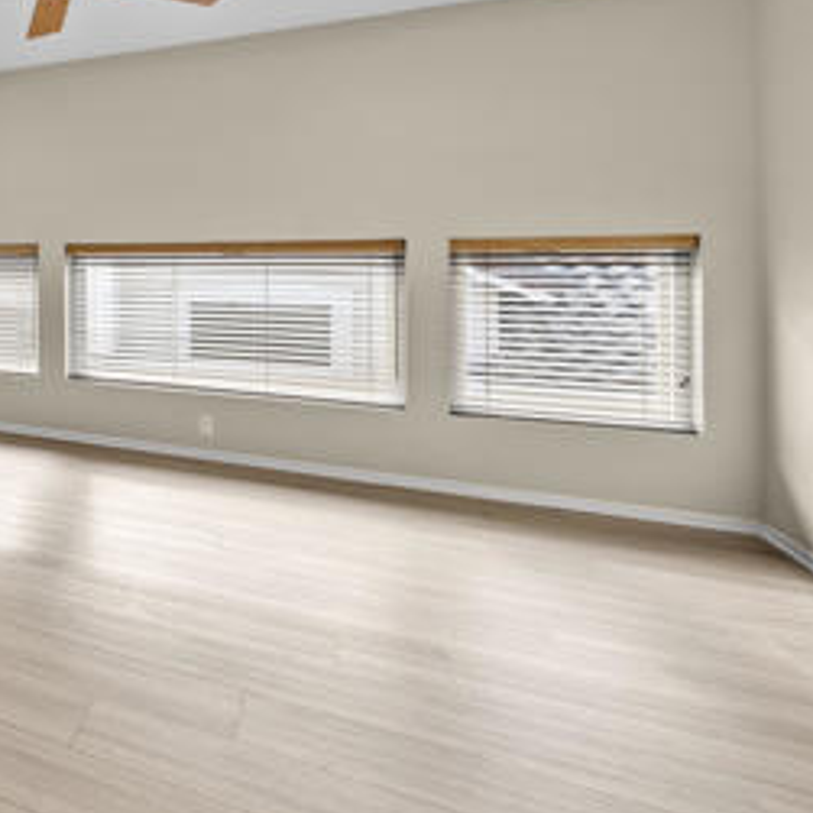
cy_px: 258
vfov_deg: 59.2
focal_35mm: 26
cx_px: -87
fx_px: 691
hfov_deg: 45.3
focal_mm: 12
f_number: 9
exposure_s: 1/10
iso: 250
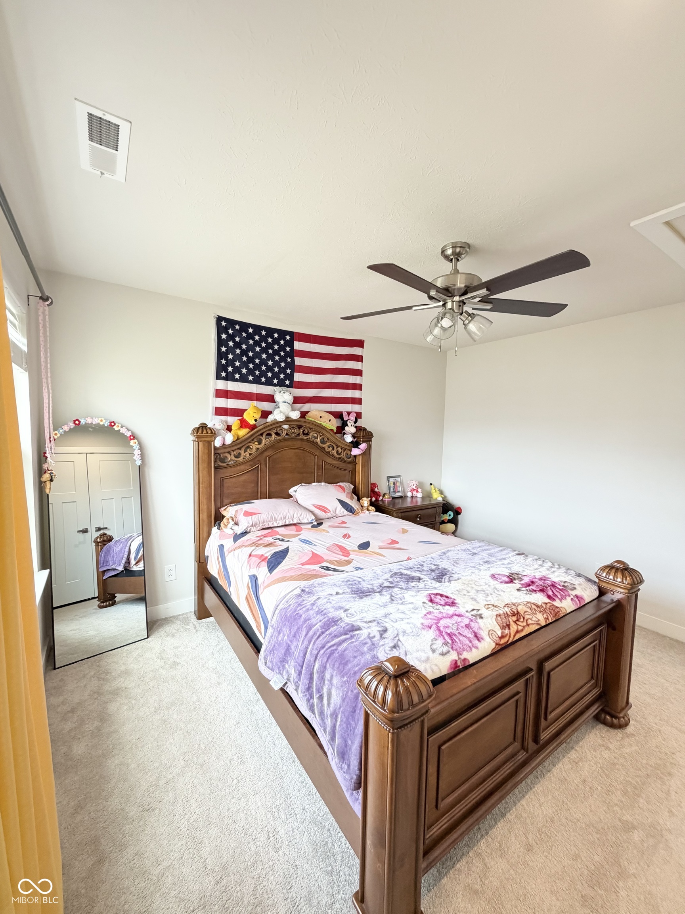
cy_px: 457
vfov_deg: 102.1
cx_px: 342
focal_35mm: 14
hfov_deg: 85.7
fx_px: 369
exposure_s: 1/60
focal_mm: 2.22
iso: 500
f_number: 2.2
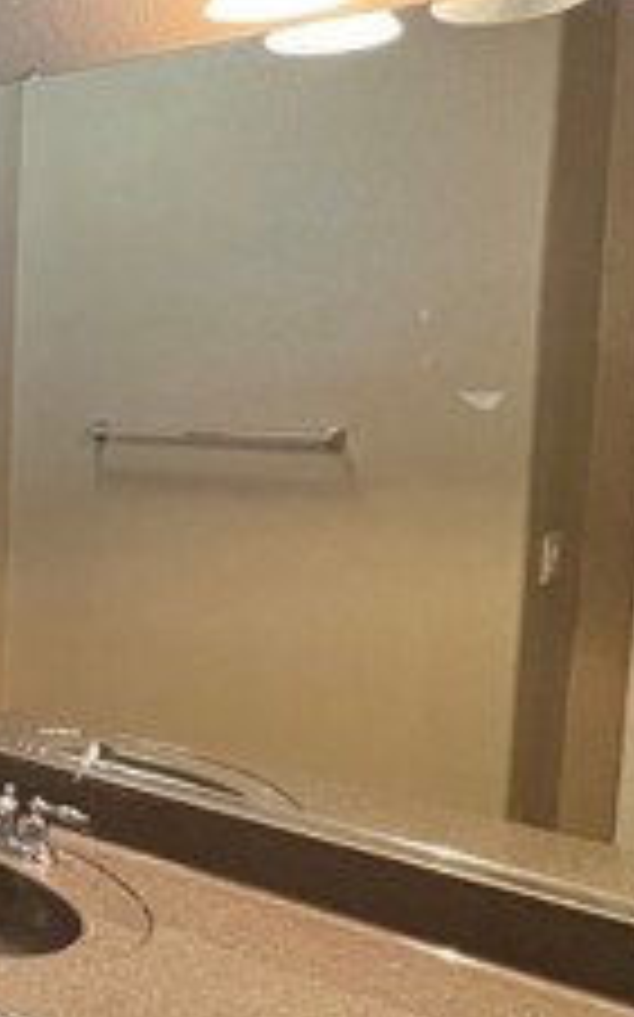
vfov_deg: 50.3
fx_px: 1080
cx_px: -418
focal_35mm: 39
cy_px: 454
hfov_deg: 23.1
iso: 250
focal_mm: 1.57
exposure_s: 1/60
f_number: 1.8
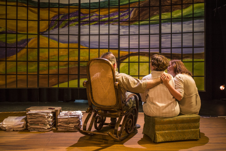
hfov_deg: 54.4
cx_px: 113
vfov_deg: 37.9
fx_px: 220
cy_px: 76
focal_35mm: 35
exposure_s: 1/25
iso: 1600
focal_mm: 35
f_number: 4.5
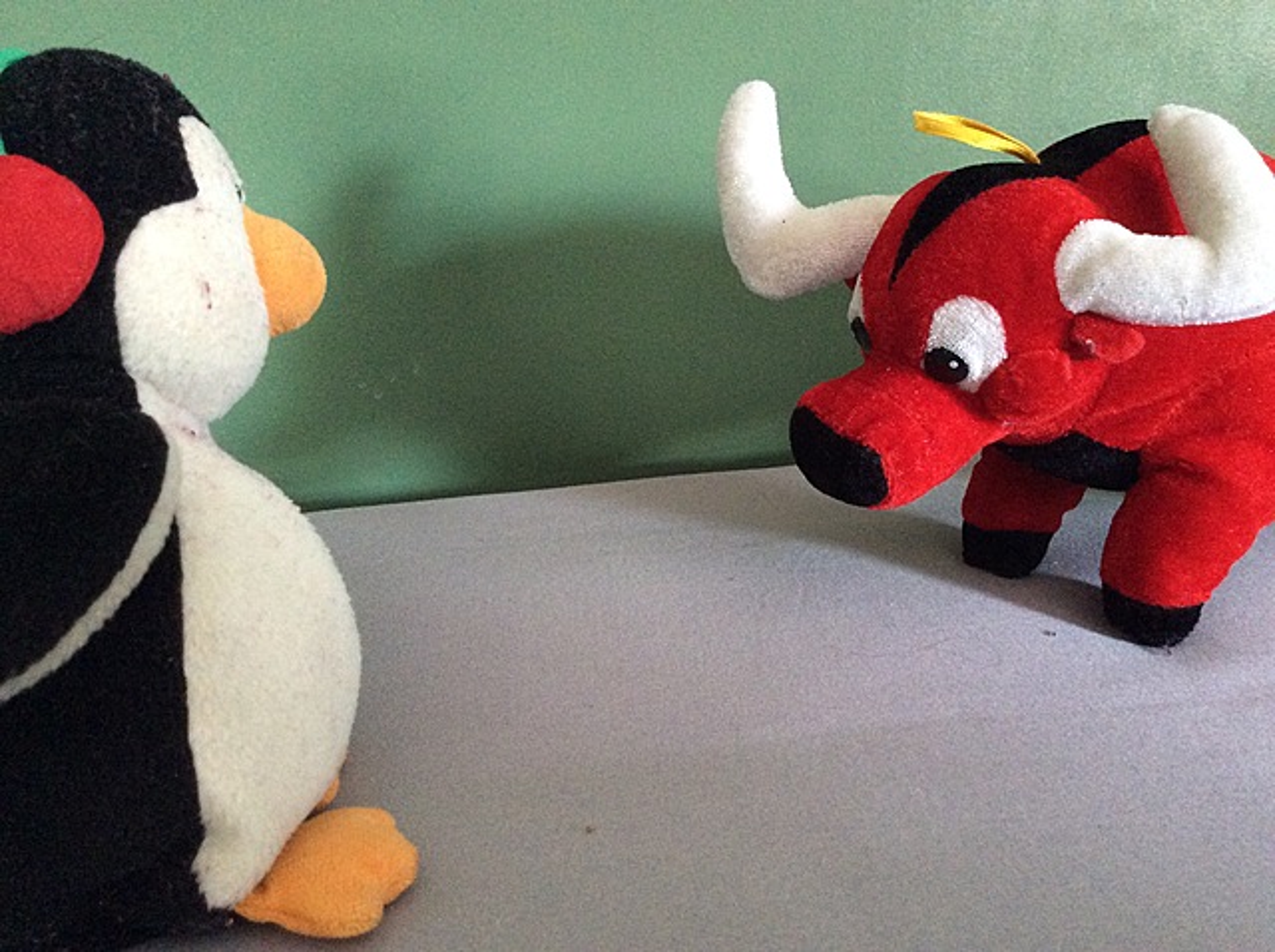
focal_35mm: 32
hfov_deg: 56.9
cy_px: 476
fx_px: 1177
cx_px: 638
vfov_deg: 44.1
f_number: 2.4
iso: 320
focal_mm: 3.3
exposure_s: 1/15
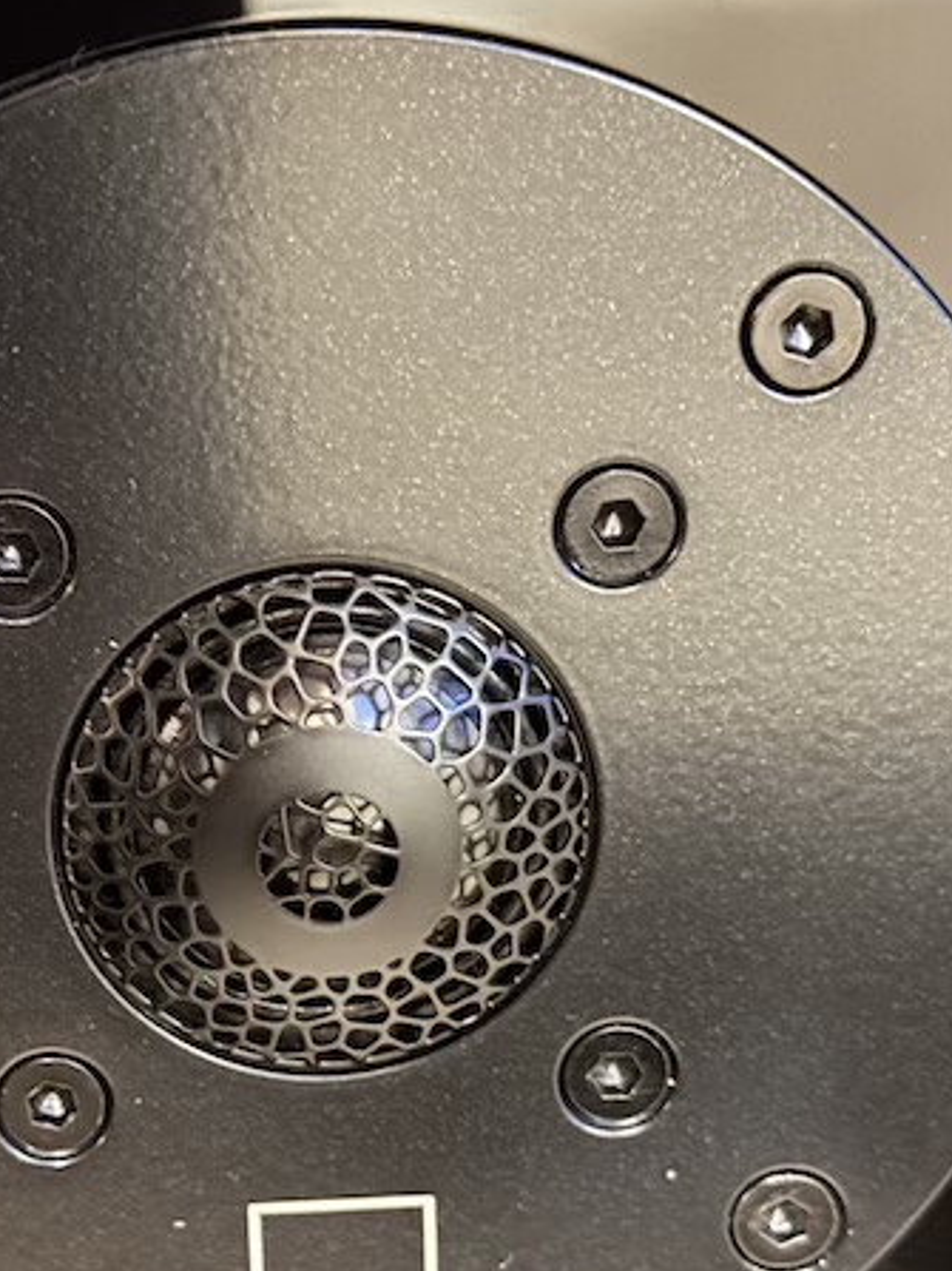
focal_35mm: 86
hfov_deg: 17.1
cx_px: 270
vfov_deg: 22.6
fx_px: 3155
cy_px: 918
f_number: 1.78
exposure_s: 1/9
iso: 500
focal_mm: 6.76
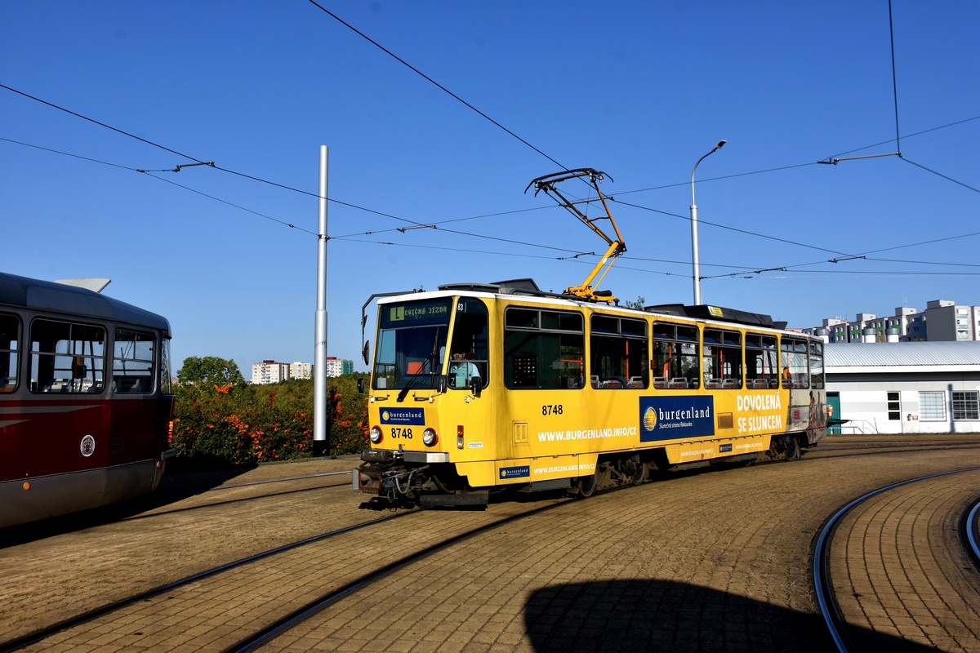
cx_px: 490
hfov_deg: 61.9
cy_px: 326
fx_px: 817
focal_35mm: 30
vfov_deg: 43.6
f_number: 10
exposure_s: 1/400
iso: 125
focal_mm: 20
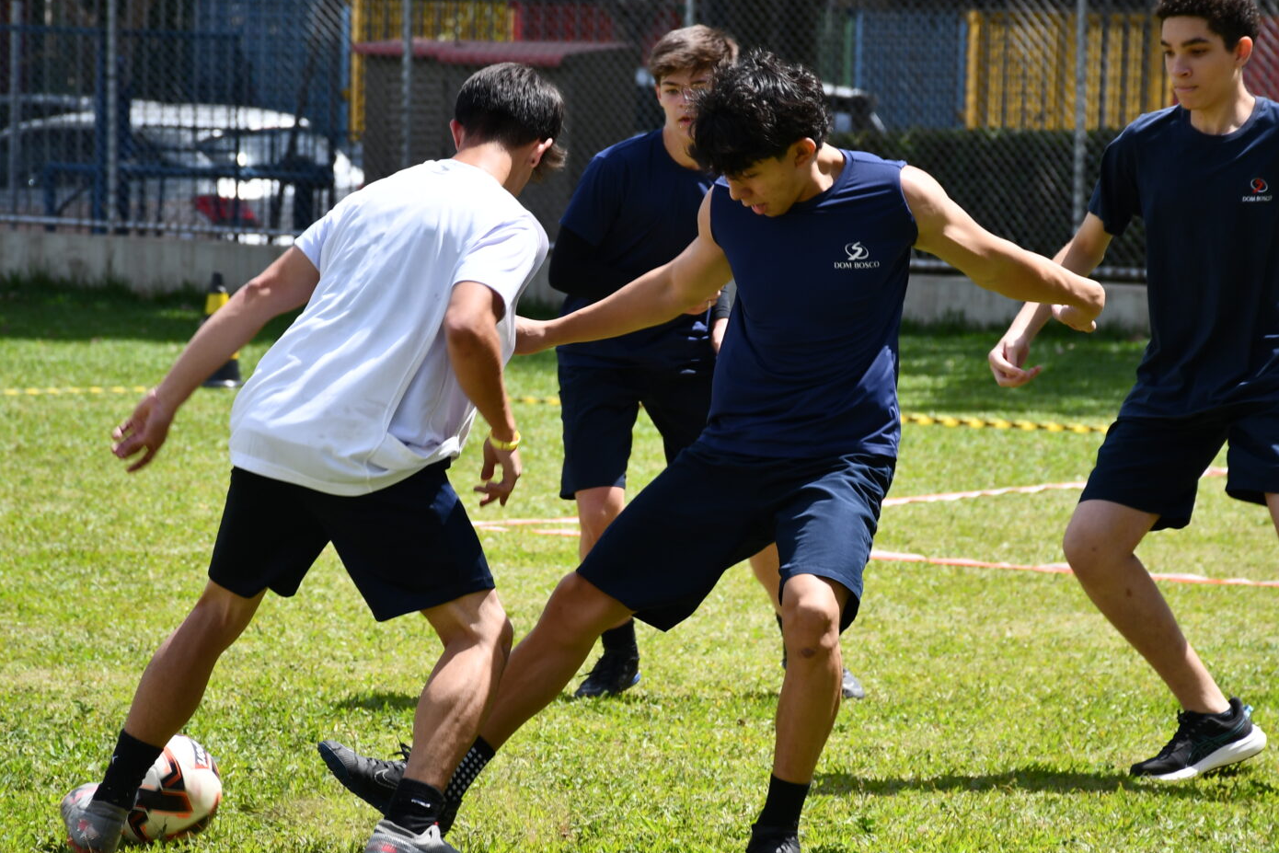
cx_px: 676
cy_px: 467
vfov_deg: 5.9
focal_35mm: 232
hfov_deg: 8.9
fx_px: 8243
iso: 200
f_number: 7.1
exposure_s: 1/500
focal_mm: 112
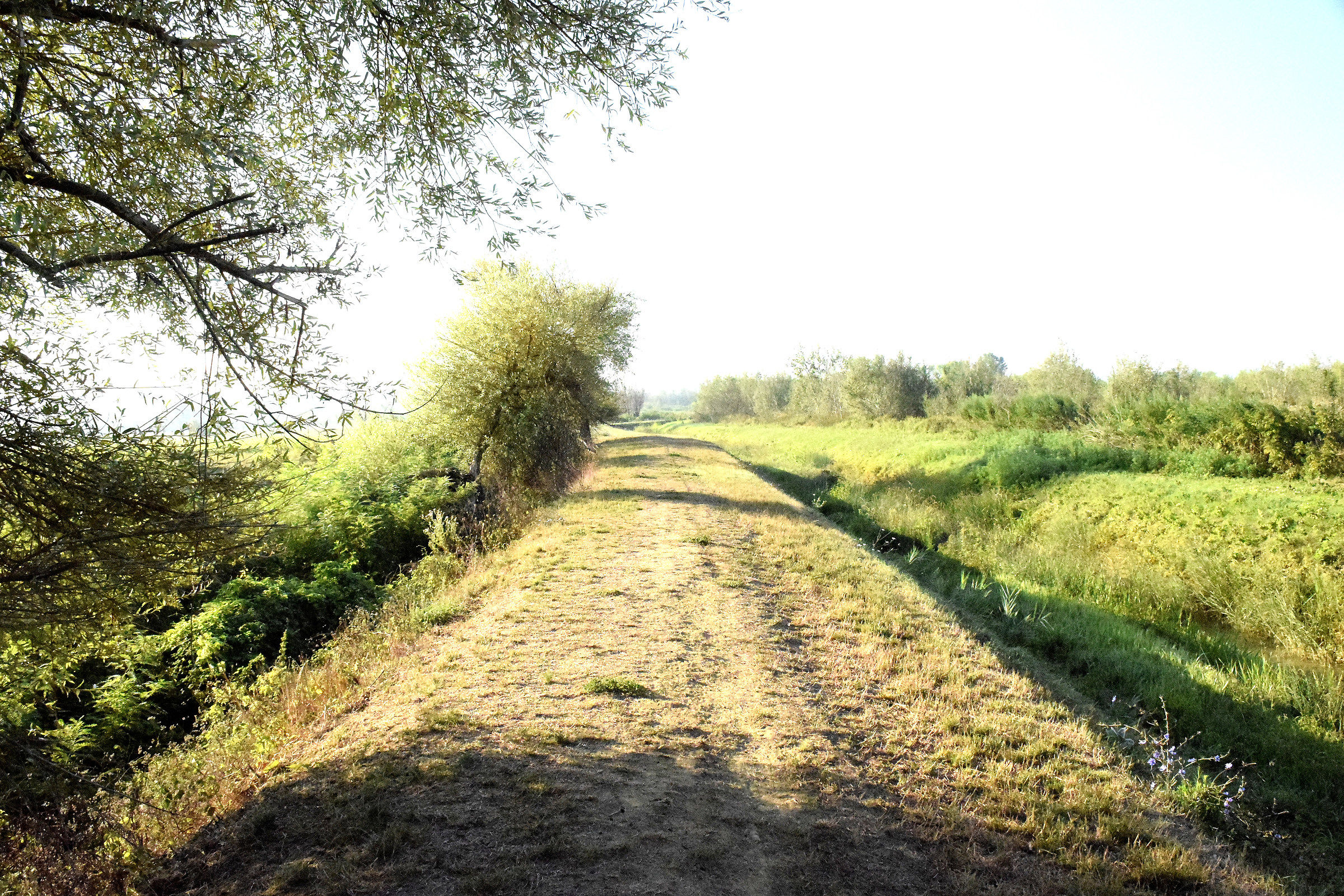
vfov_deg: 43.6
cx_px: 672
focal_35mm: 30
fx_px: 1120
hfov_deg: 61.9
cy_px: 448
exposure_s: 1/2500
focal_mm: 20
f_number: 16
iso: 12800
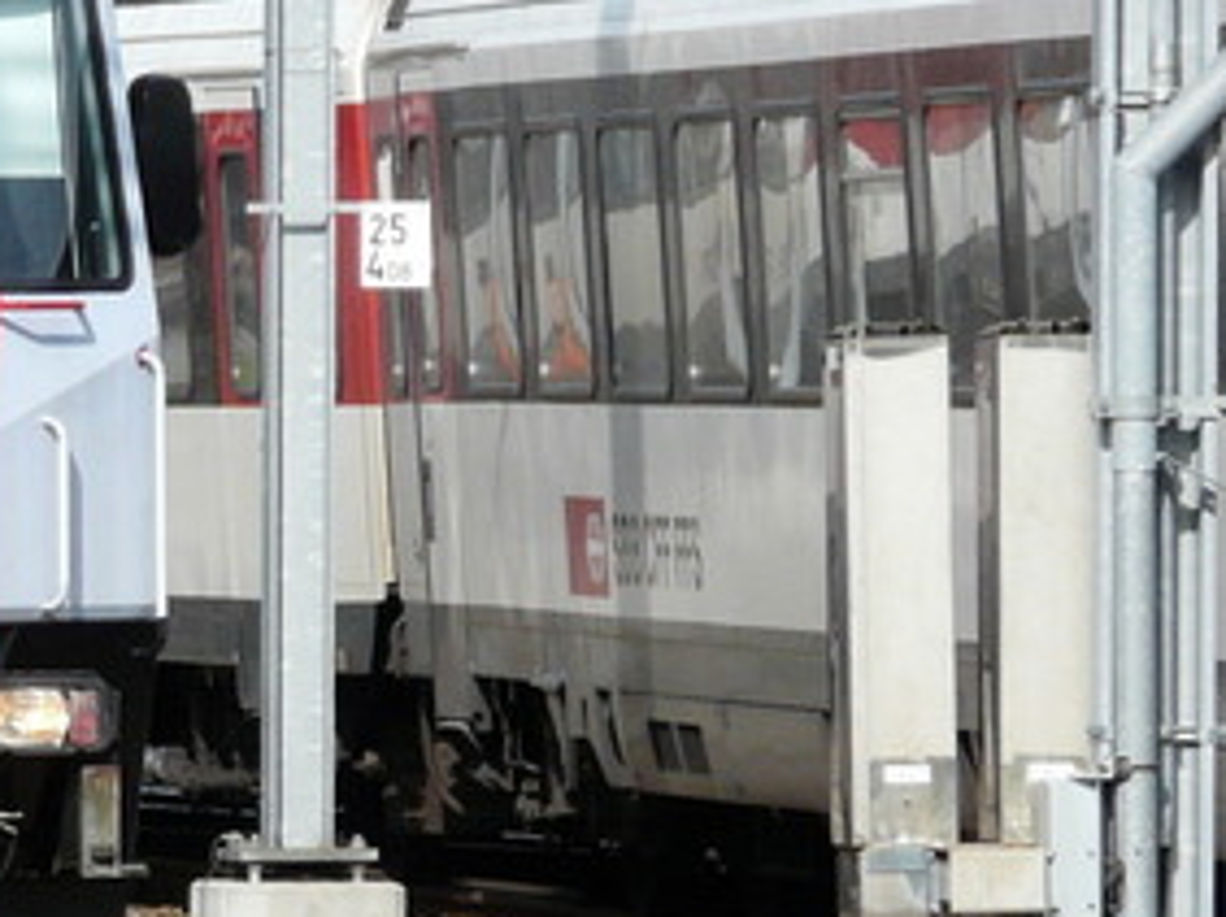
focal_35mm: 688
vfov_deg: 2.2
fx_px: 24346
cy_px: 343
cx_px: -578
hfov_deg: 2.9
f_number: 5.6
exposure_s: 1/320
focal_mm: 31.9
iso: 100
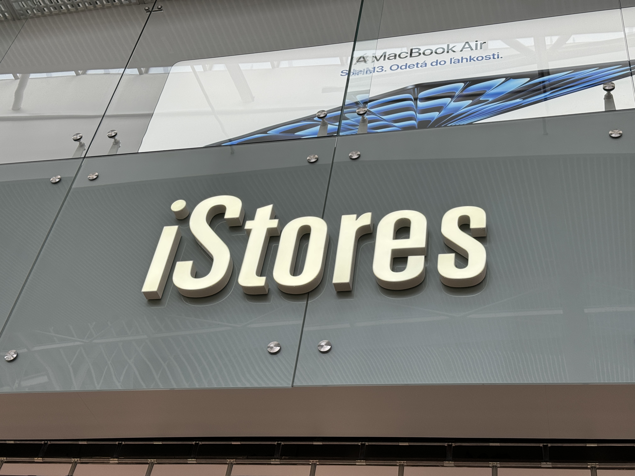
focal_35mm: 48
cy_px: 238
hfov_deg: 39.7
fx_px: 881
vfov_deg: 30.3
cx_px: 318
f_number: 1.78
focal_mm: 6.76
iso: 64
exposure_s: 1/301
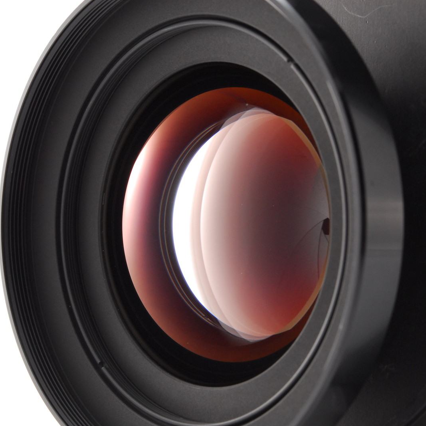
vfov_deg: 16.5
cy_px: 213
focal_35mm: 106
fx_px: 1471
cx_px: 243
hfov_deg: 16.5
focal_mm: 55
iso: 400
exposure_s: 1/100
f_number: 16
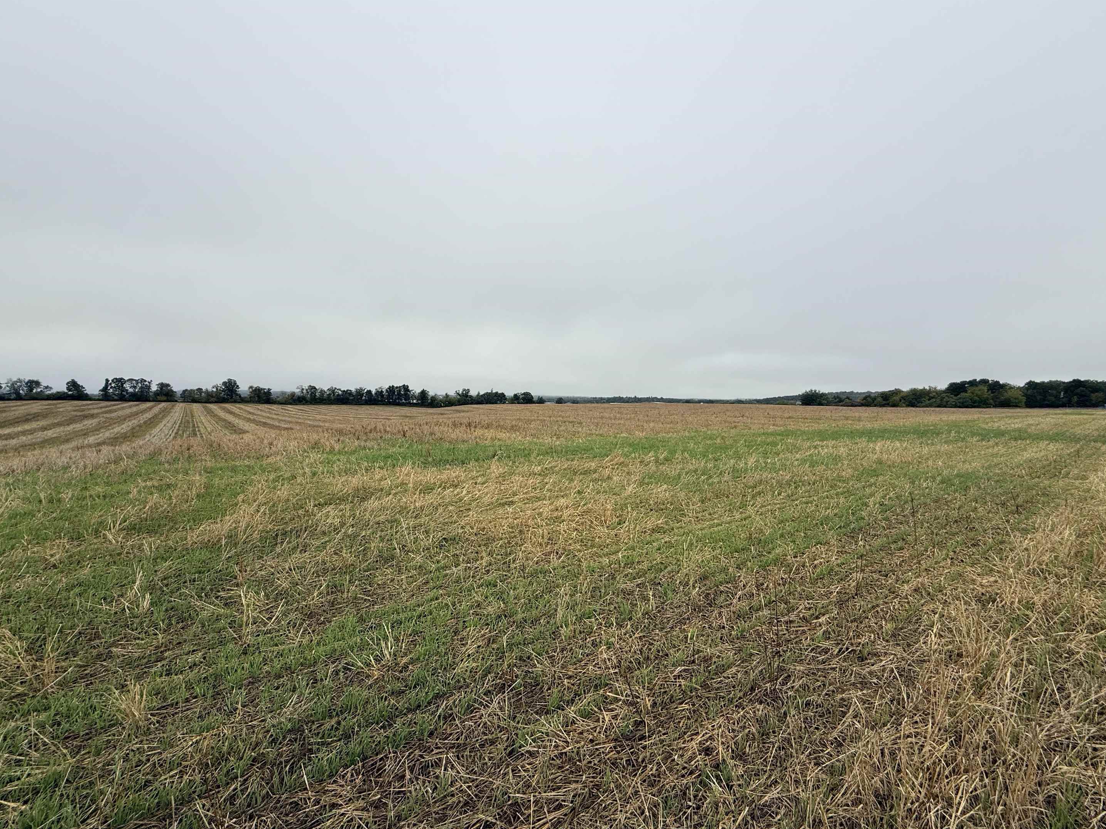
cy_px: 414
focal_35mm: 15
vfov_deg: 81.7
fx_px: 479
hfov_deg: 98.2
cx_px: 555
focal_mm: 2.22
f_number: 2.2
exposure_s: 1/760
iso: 50
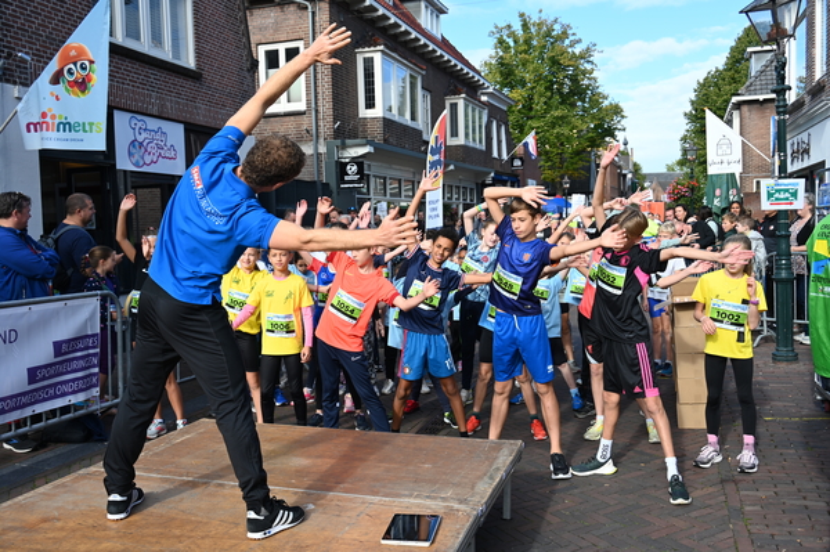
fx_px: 749
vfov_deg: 40.5
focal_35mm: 32
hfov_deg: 58.0
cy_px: 276
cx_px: 415
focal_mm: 32.5
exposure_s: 1/250
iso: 110
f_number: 5.6
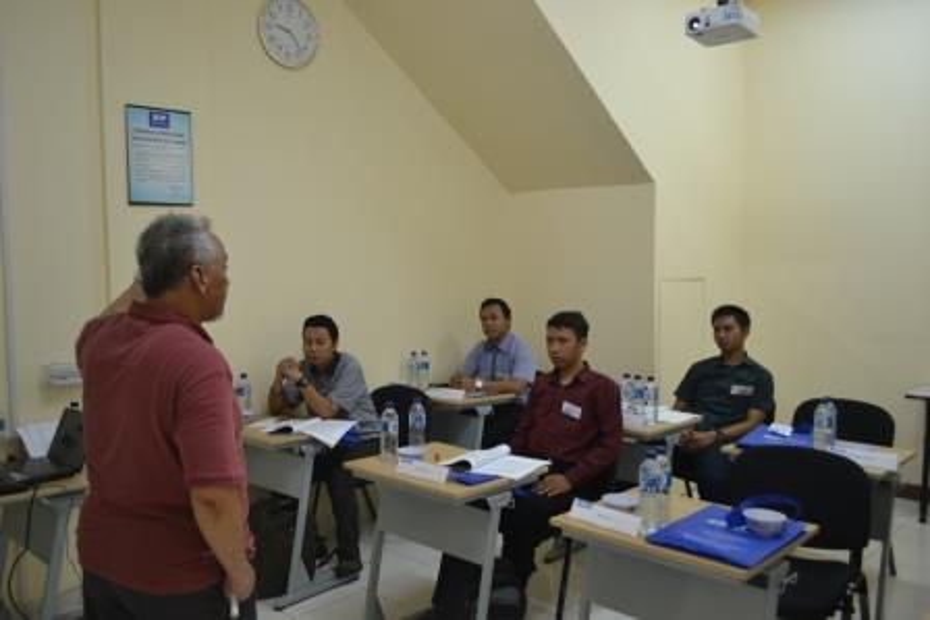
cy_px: 310
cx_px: 465
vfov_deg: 43.6
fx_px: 775
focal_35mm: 30
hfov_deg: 61.9
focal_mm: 20
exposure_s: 1/40
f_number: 3.8
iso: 400
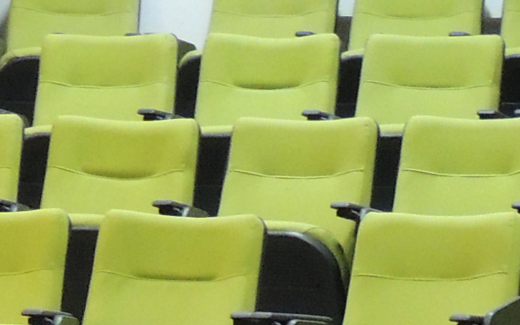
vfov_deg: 5.3
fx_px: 3429
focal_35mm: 242
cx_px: 439
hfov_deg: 8.6
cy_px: 570
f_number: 3.4
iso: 560
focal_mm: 7.6
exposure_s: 1/13
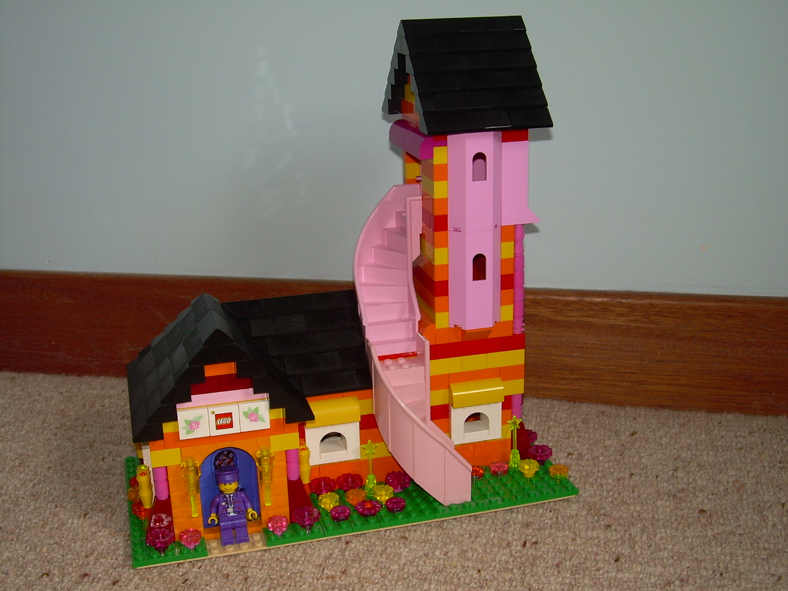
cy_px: 296
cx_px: 394
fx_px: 1070
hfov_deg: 40.4
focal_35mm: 47
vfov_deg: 30.9
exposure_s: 1/60
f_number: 3
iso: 50
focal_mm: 7.7
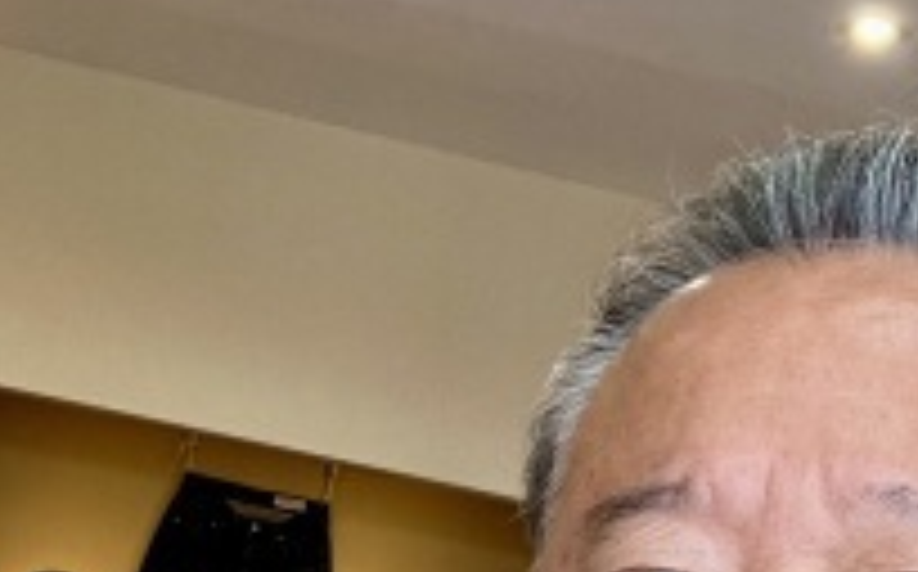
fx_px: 1949
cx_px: 259
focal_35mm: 78
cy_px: 644
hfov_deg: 26.2
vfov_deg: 16.2
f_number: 2.2
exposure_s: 1/60
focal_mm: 2.71
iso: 100
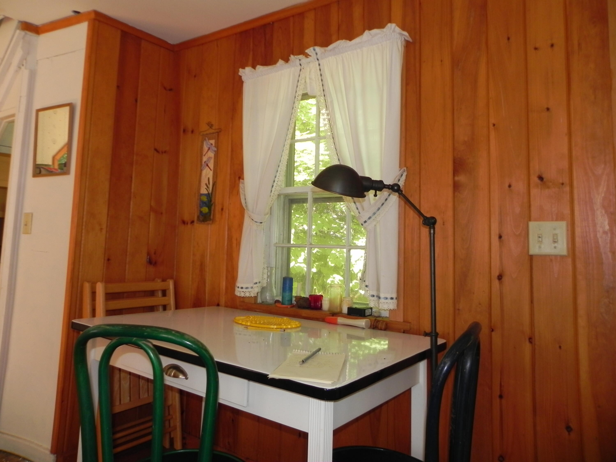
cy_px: 231
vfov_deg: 53.1
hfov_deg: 67.3
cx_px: 308
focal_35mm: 26
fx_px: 463
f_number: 2.8
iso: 160
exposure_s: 1/58.6
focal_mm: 4.6
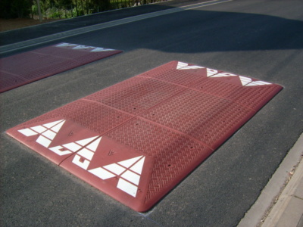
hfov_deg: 52.6
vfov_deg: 40.7
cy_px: 114
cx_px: 152
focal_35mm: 35
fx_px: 306
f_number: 2.8
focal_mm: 5.95
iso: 50
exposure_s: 1/385
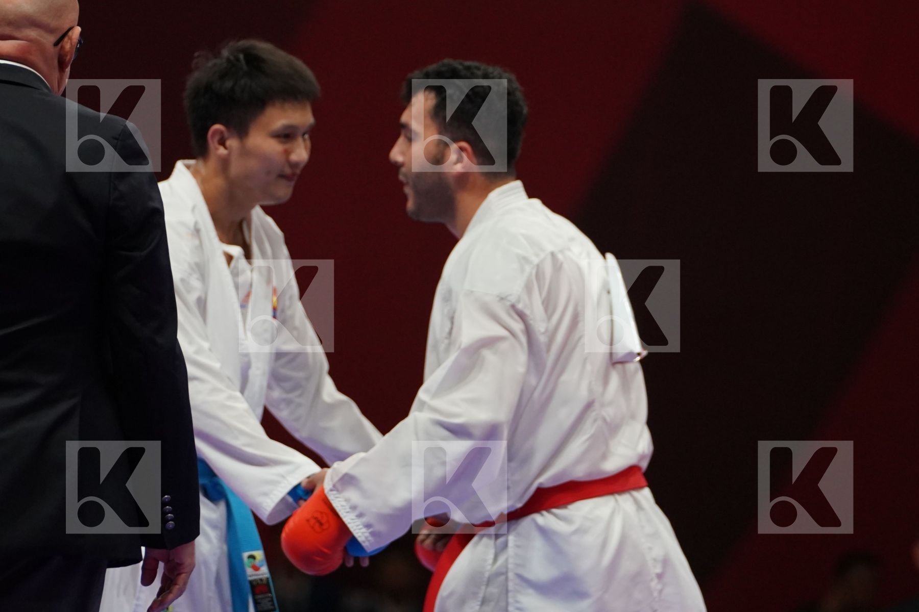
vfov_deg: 3.7
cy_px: 306
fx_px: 9419
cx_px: 460
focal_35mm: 369
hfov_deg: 5.6
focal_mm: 246
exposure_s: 1/1000
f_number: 4
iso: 2500
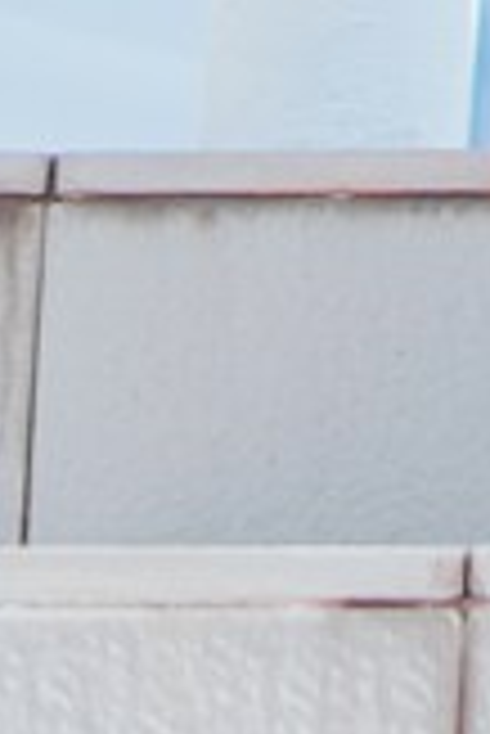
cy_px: -1774
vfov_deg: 3.6
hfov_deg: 2.4
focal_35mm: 552
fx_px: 11245
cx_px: 2816
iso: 100
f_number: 1.4
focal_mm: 50
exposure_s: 1/4000
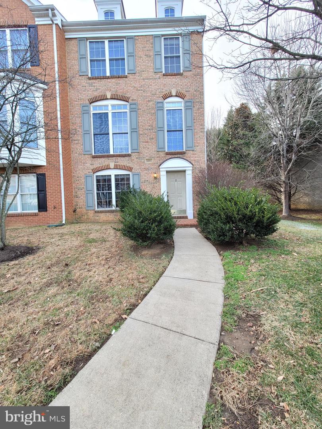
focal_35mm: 13
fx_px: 161
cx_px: 161
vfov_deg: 106.2
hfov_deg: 89.9
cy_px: 214
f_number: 2.2
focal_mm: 2.2
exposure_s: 1/121
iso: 64
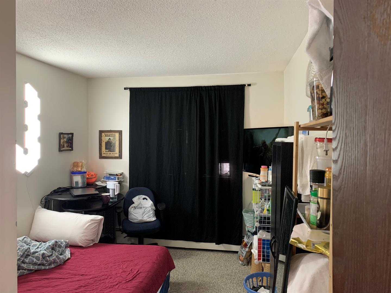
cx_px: 196
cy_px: 146
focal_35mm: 26
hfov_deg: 67.3
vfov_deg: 53.1
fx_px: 294
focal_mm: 4.25
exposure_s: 1/42
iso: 250
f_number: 1.8
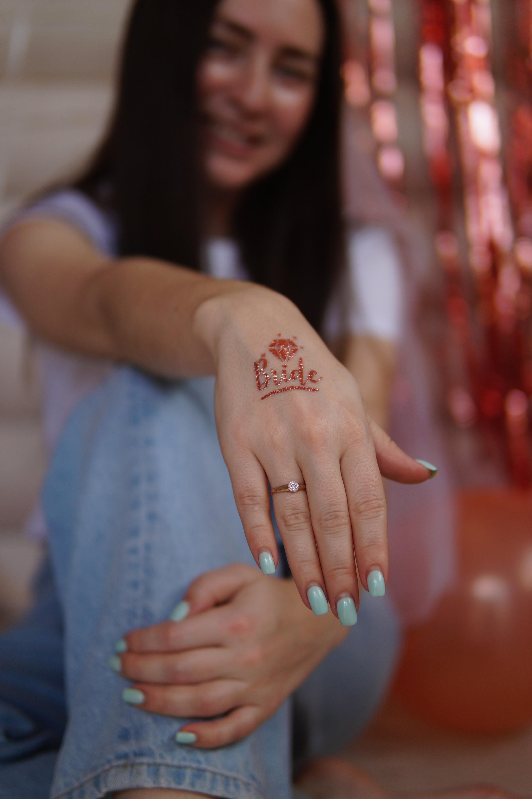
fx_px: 998
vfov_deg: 43.6
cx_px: 266
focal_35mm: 45
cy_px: 400
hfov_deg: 29.8
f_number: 1.4
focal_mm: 30
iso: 100
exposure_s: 1/500
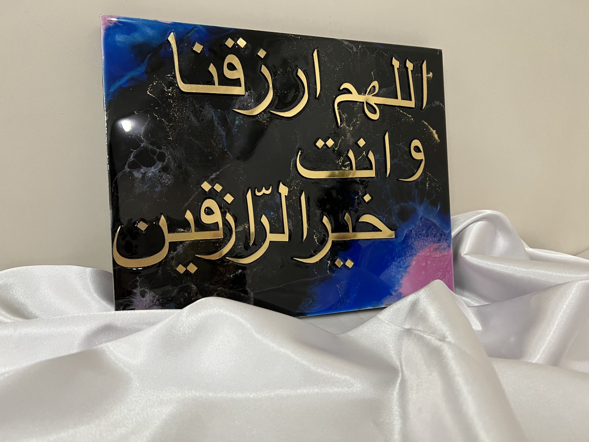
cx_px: 294
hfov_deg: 67.3
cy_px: 221
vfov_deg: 53.1
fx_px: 442
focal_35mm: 26
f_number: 1.5
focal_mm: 5.7
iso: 200
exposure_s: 1/60
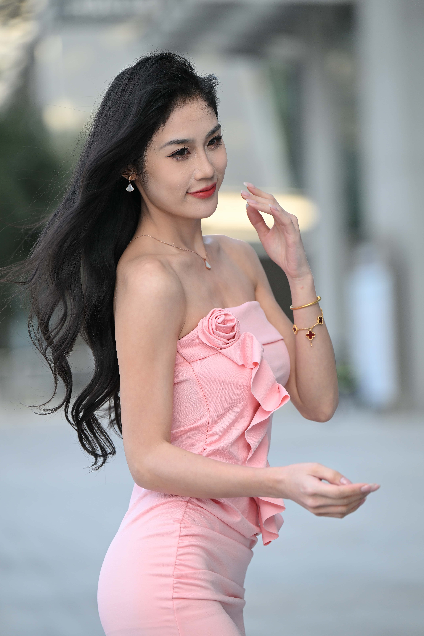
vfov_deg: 12.1
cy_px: 318
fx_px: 3003
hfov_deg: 8.1
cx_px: 212
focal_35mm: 170
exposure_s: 1/800
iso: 500
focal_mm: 170
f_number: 3.5
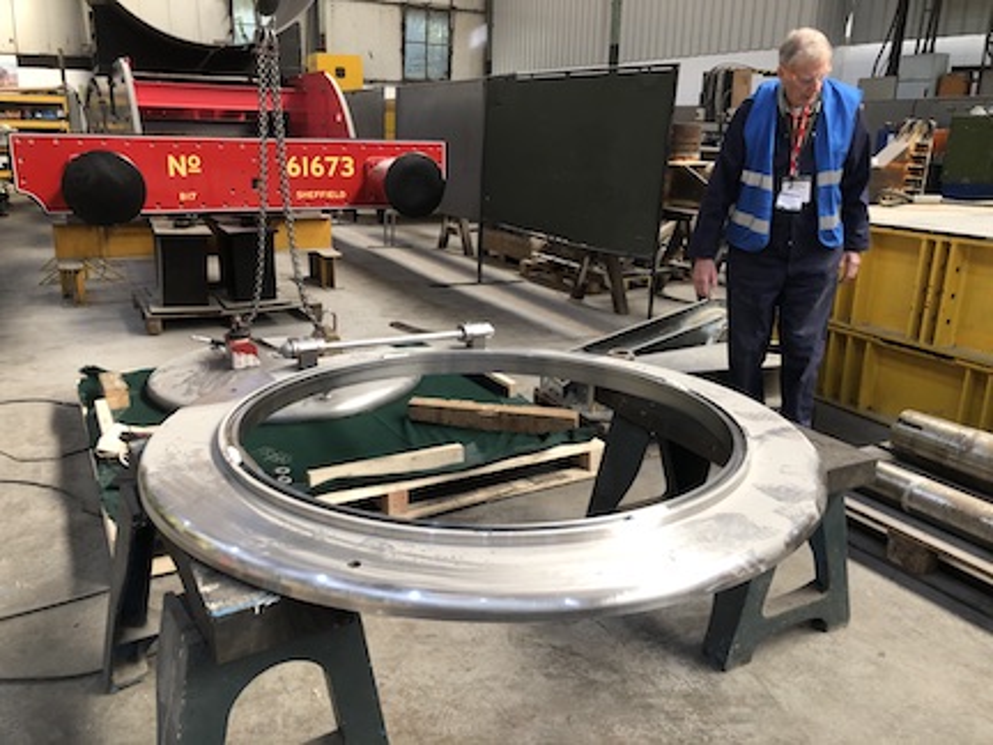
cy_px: 372
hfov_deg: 63.4
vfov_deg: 49.7
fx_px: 803
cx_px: 496
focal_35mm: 28
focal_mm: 4
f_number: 1.8
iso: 40
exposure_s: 1/24
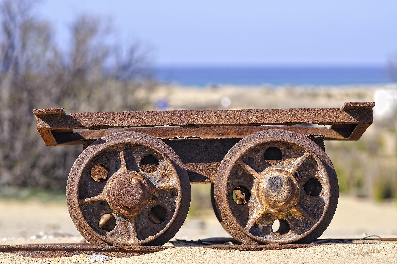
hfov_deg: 10.3
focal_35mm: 200
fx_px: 2204
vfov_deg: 6.9
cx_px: 198
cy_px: 132
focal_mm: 200
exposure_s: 1/320
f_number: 8
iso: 200
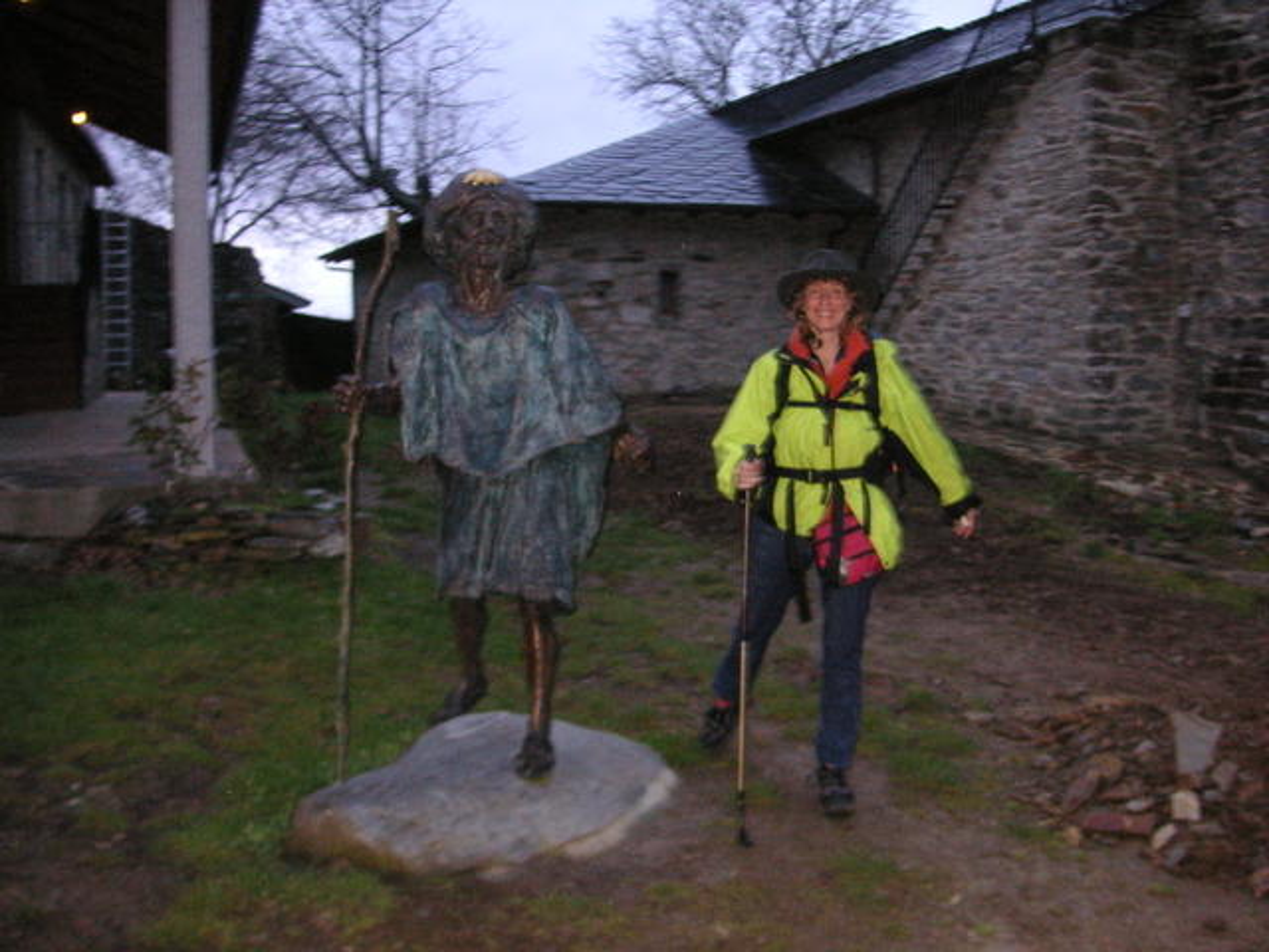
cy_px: 476
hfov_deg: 50.1
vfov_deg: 38.7
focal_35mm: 37
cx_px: 634
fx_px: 1356
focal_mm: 6.1
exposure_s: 1/45
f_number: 2.8
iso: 160
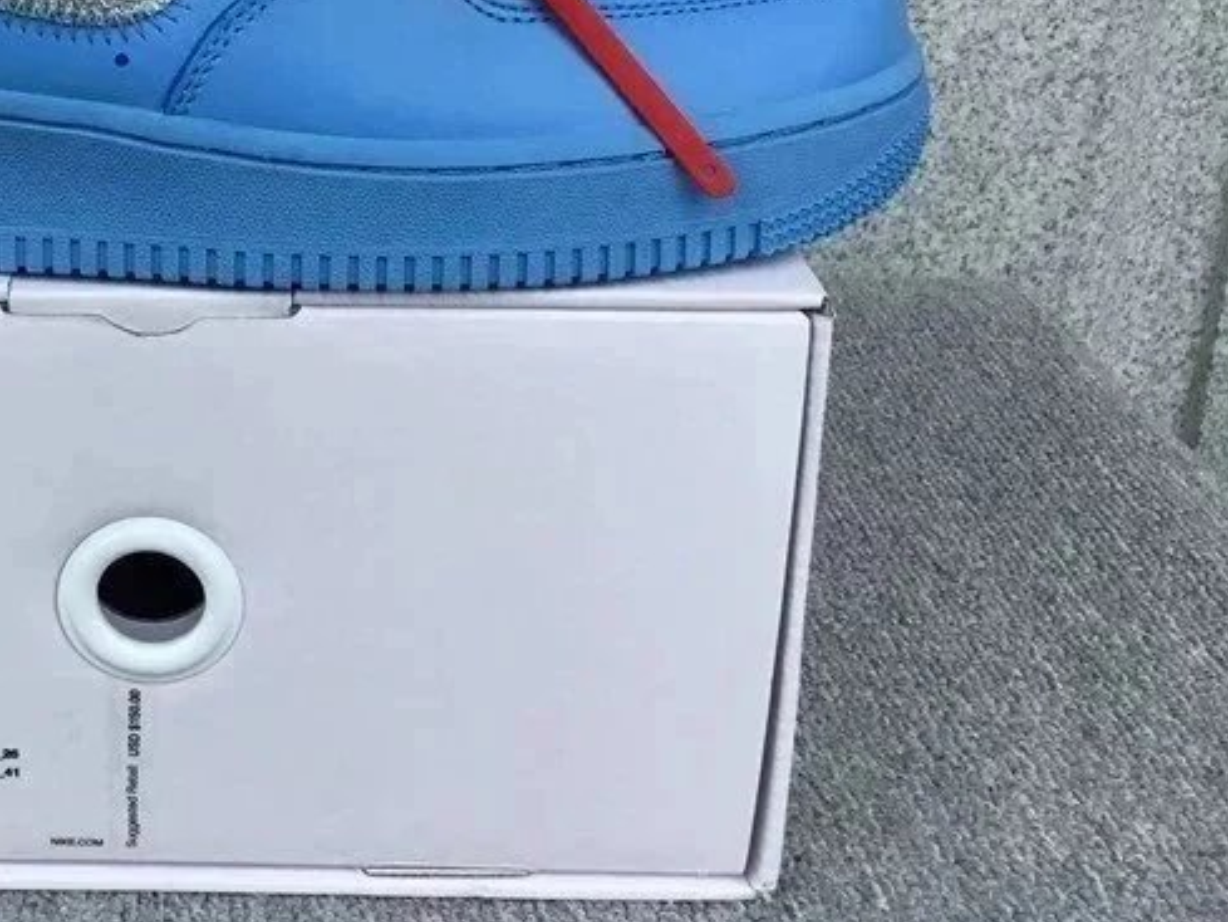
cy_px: 149
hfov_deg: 32.3
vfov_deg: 25.1
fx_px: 2023
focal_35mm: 57
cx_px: 158
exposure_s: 1/324
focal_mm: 3.3
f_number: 2.4
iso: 25
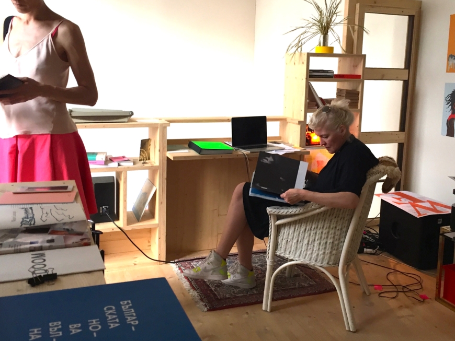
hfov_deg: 48.9
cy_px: 142
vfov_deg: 37.6
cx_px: 248
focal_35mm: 38
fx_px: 500
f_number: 2.2
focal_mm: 4.15
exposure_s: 1/33
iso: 80
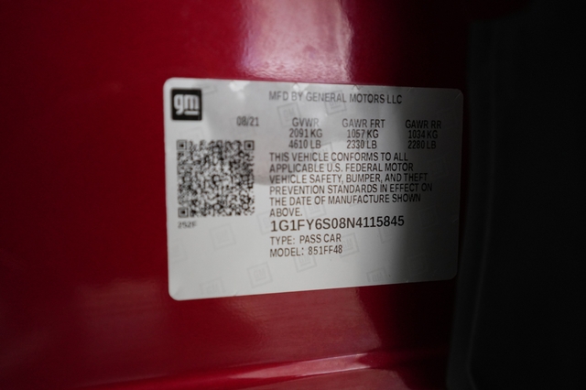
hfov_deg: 65.5
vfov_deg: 46.4
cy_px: 195
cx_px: 293
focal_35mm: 28
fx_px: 456
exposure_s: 1/60
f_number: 2.8
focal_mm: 28
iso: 2500
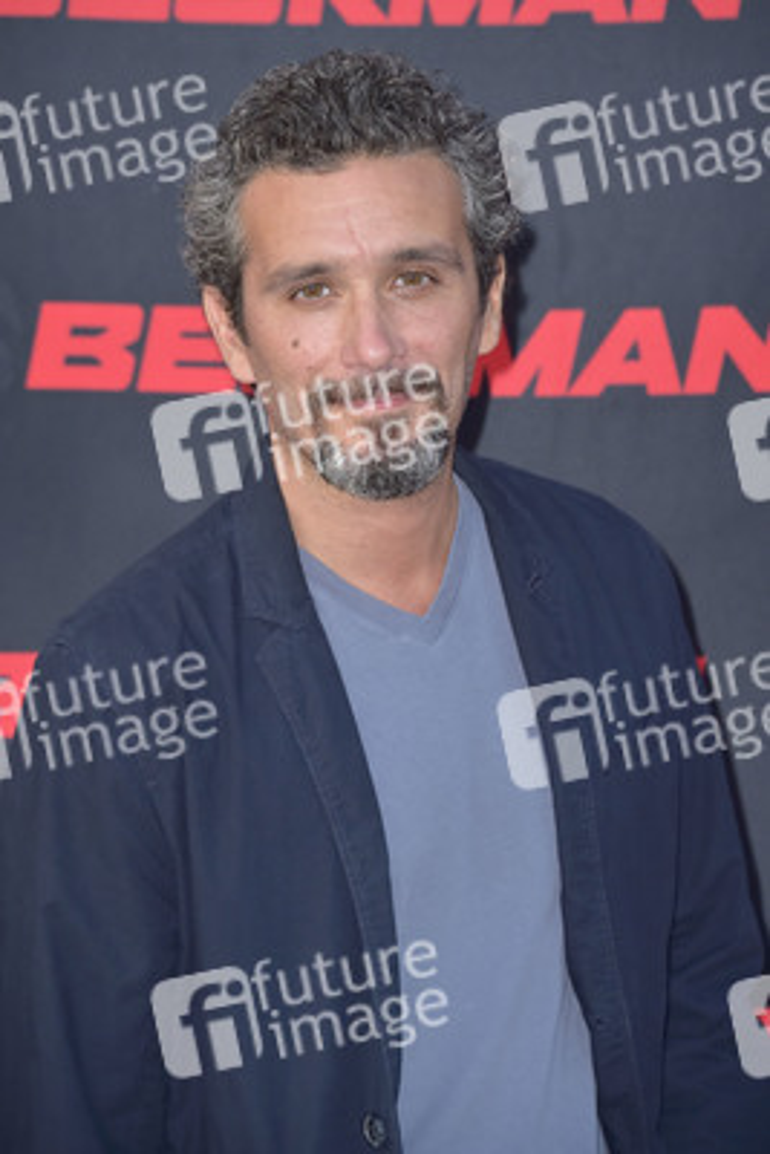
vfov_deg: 10.8
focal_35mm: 190
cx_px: 385
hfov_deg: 7.2
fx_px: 6090
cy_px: 577
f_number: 7.1
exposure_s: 1/250
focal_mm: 190
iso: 640
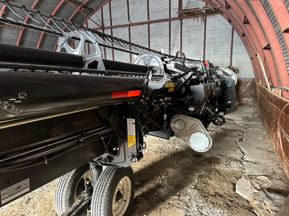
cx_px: 144
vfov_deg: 56.8
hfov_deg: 71.6
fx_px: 200
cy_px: 108
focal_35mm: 24
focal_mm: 6.86
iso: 800
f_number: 1.78
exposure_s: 1/60
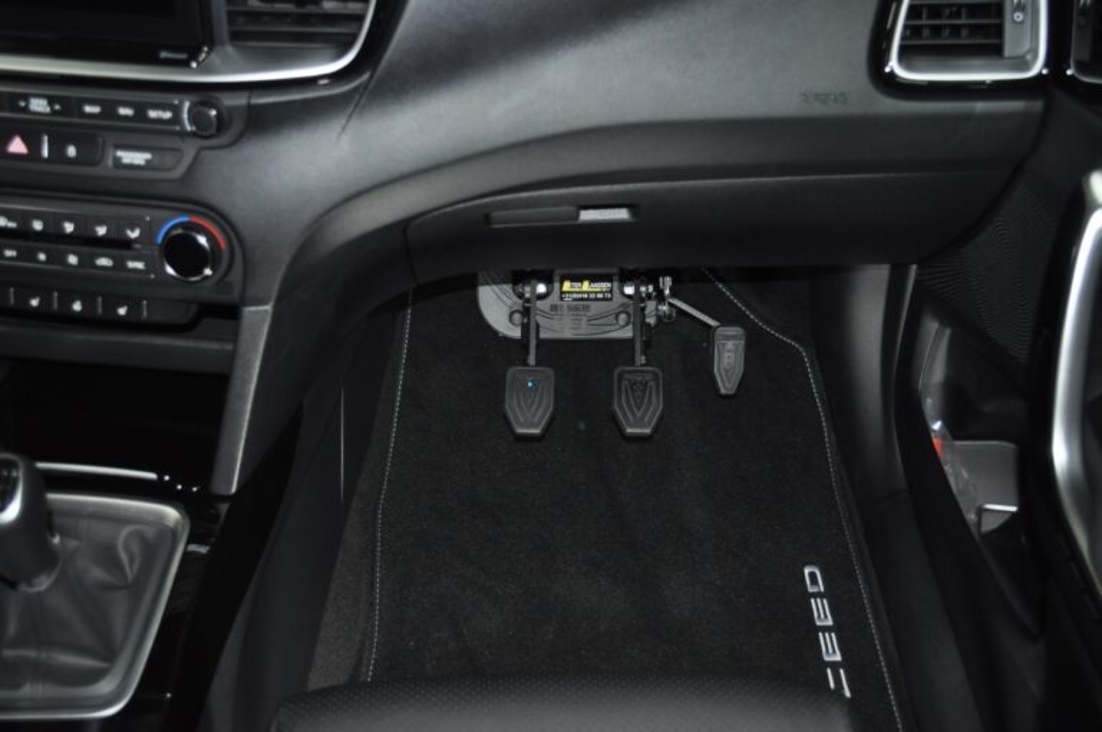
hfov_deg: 49.6
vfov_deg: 34.1
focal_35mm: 39
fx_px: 1192
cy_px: 366
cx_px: 551
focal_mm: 26
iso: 800
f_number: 4.2
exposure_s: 1/60
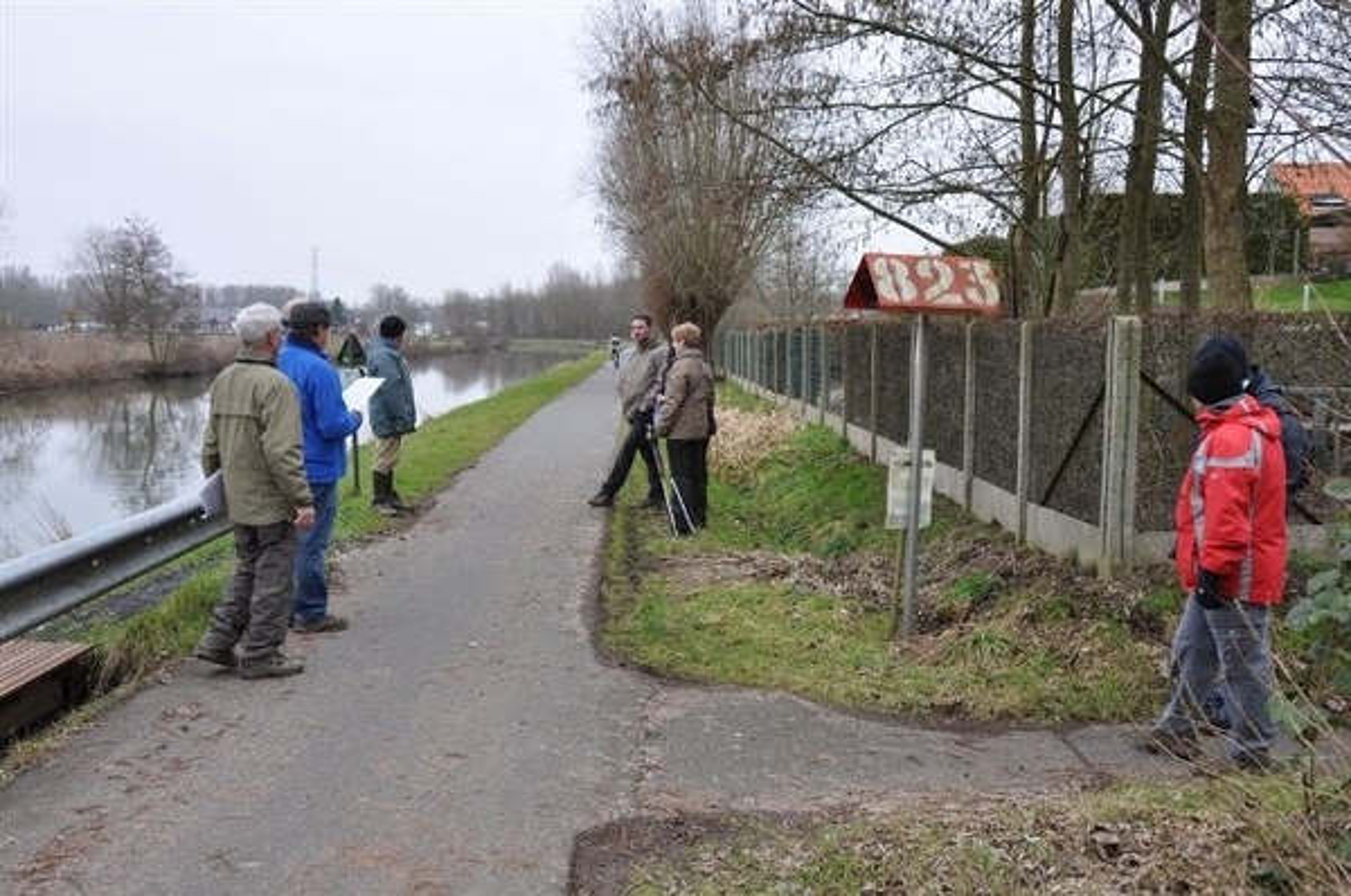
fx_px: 1349
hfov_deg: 53.2
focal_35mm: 36
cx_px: 676
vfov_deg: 36.8
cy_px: 448
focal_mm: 24
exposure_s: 1/60
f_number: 8
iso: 200
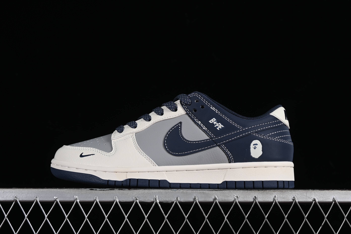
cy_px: 117
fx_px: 731
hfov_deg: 27.0
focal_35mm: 75
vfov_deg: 18.2
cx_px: 176
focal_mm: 50
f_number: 8
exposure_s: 1/80
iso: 160
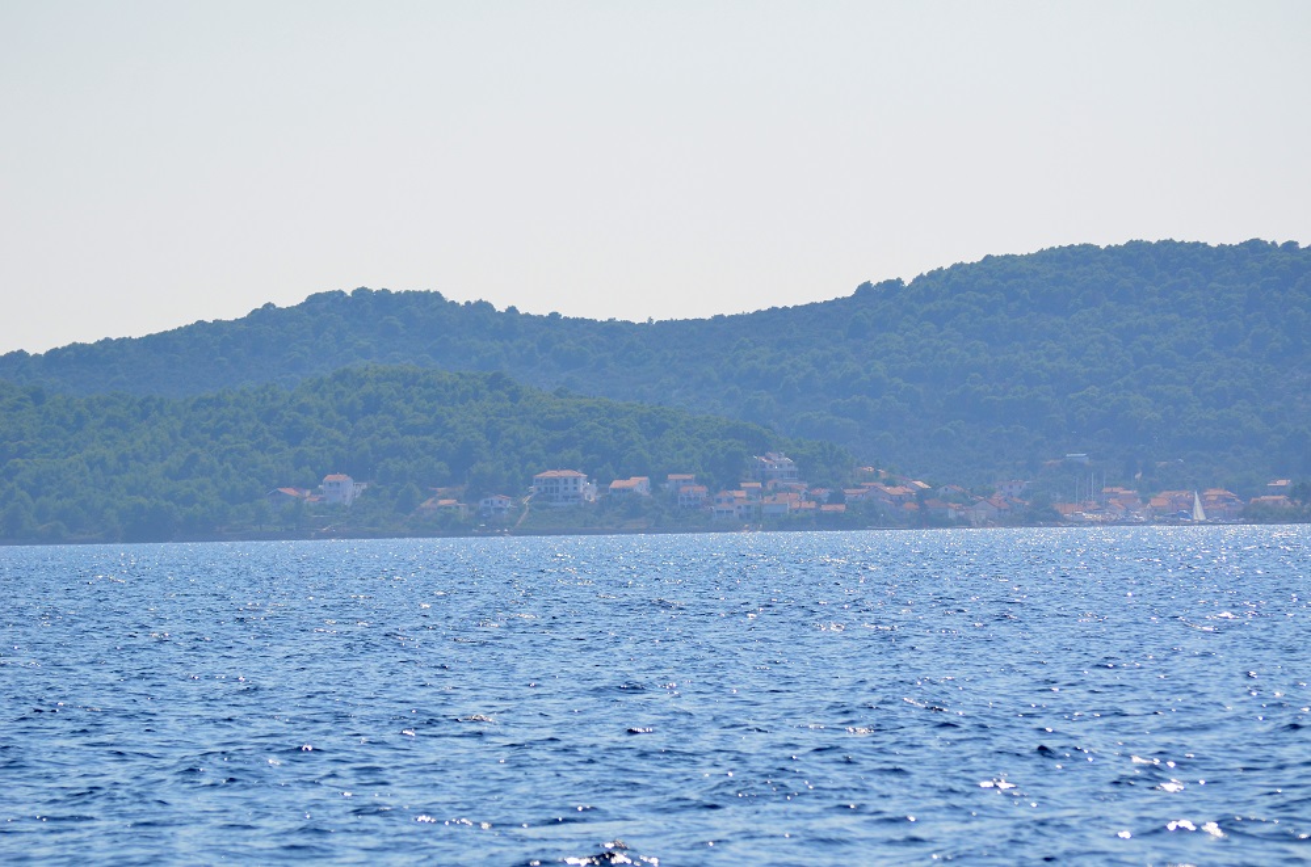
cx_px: 656
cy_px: 434
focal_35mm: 188
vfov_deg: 7.3
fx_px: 6812
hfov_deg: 11.0
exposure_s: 1/5000
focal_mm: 125
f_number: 4.8
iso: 400
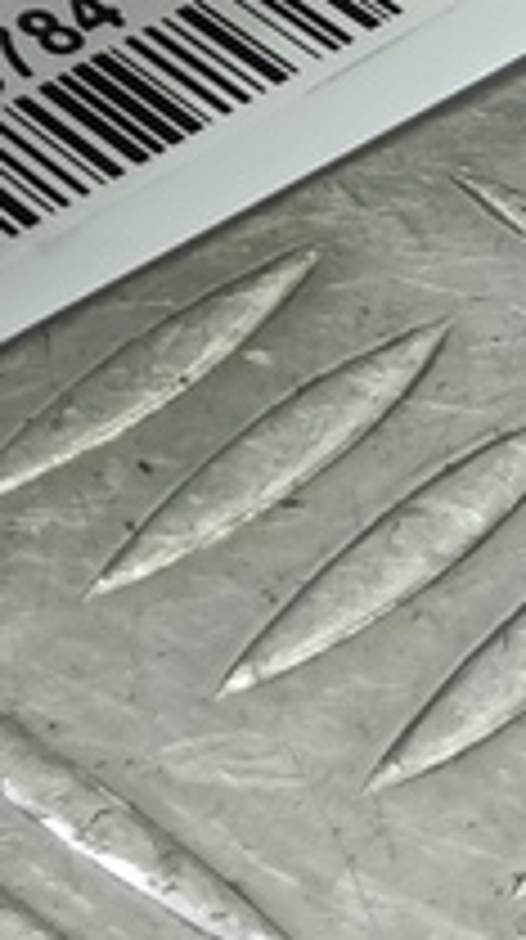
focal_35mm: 123
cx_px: -553
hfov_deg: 9.2
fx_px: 3061
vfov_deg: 15.9
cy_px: -517
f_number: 1.6
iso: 95
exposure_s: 1/50
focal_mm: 4.11
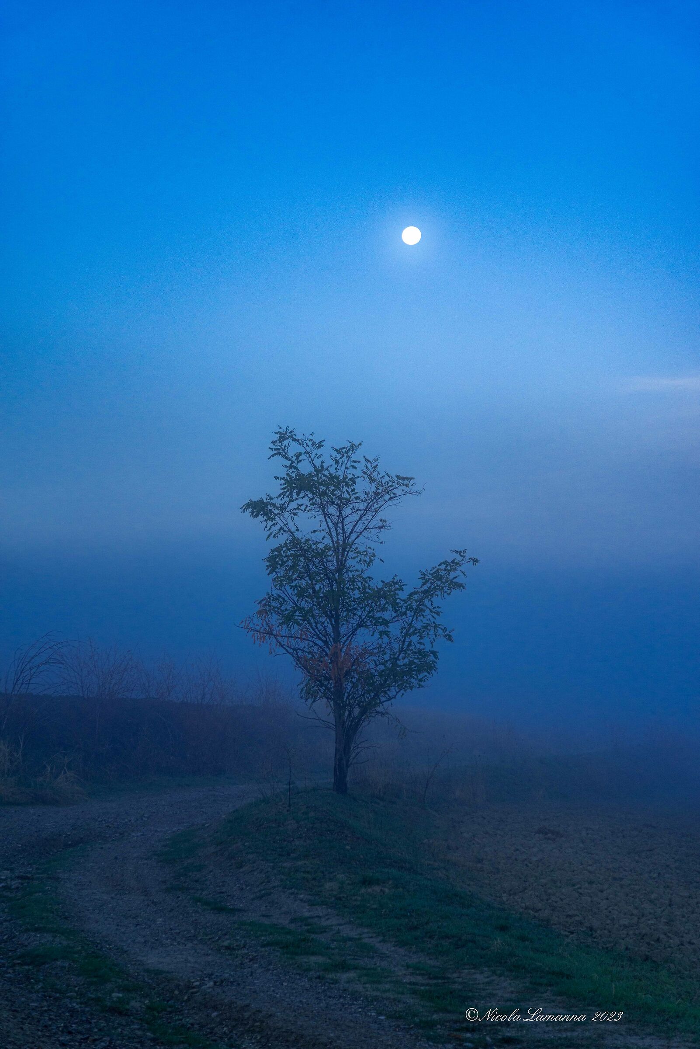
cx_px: 350
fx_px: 1894
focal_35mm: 65
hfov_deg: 20.9
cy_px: 524
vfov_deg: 30.9
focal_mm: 65
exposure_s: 1/200
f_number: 4.5
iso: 400
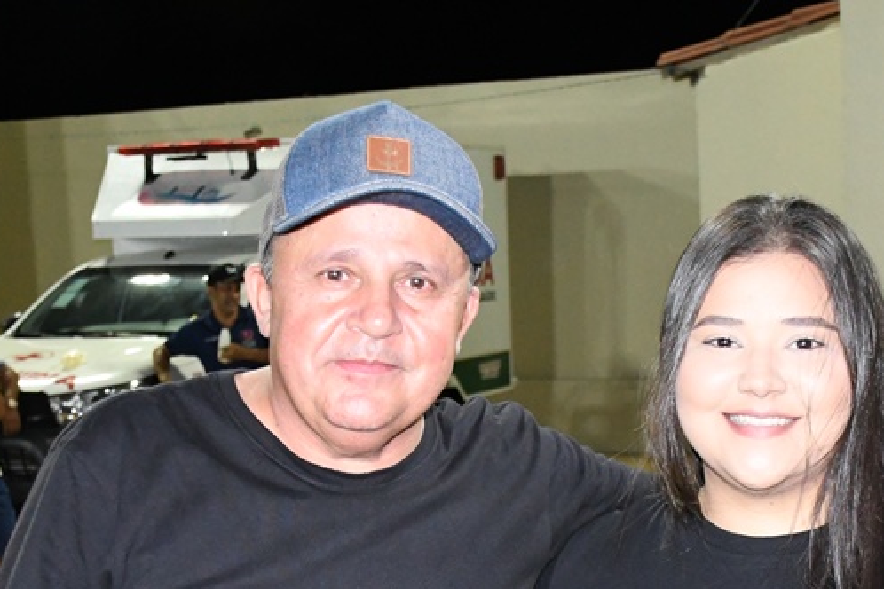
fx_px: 1817
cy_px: 577
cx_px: 570
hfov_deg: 27.2
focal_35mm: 74
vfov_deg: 18.0
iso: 5000
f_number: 5
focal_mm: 24
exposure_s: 1/200
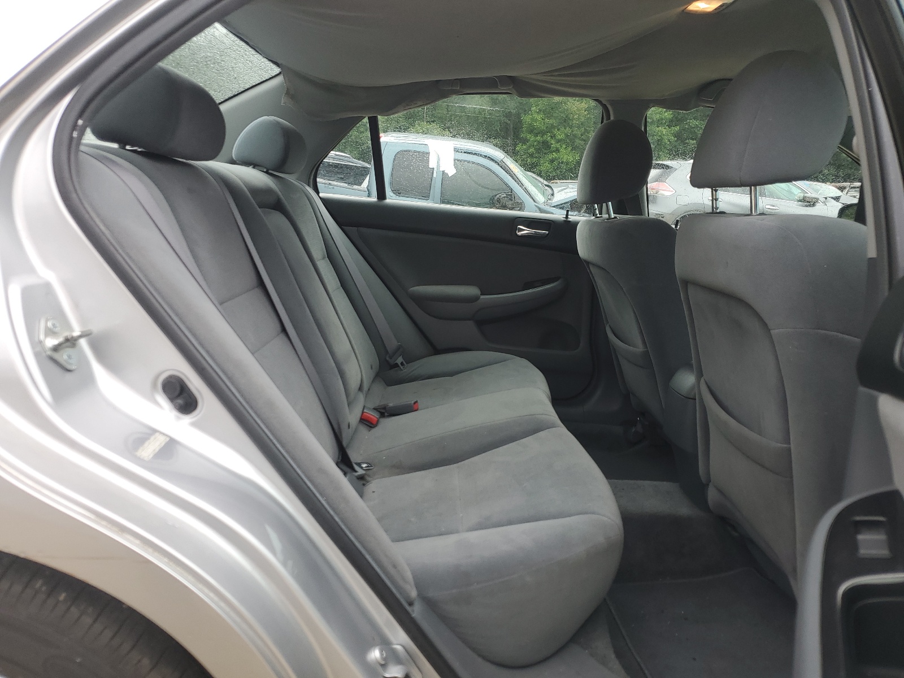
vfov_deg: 53.1
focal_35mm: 26
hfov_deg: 67.3
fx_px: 679
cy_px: 339
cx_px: 452
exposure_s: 1/233
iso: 50
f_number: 1.5
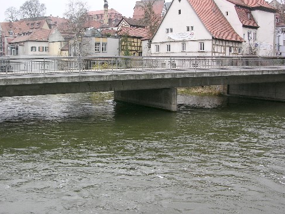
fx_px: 346
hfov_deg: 44.6
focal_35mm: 42
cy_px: 86
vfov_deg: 34.3
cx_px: 120
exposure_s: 1/44.5
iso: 50
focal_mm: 8.9
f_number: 5
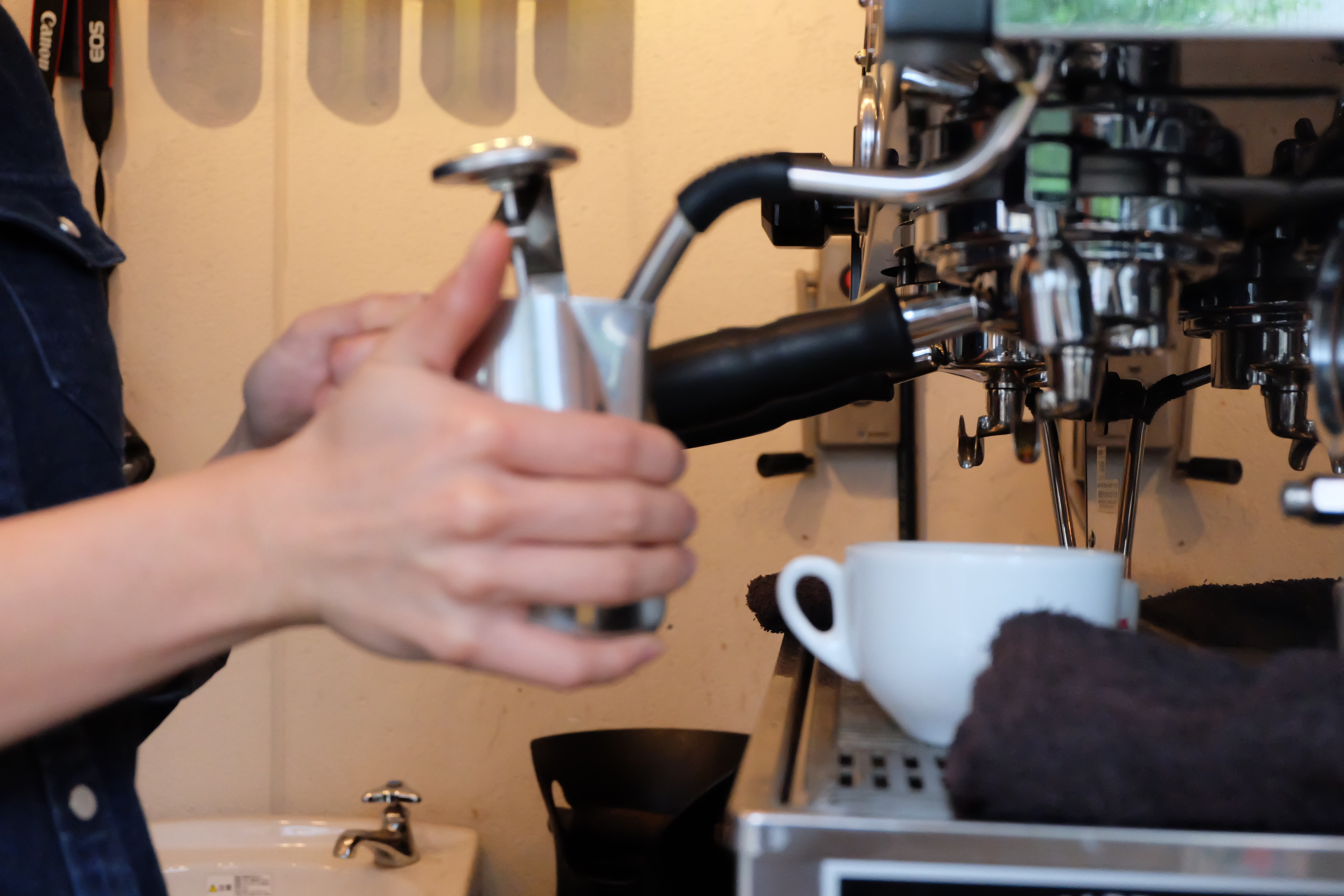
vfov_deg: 30.5
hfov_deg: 44.5
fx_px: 1643
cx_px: 672
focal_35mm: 44
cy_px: 448
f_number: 4.7
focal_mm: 29.5
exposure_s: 1/125
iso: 6400
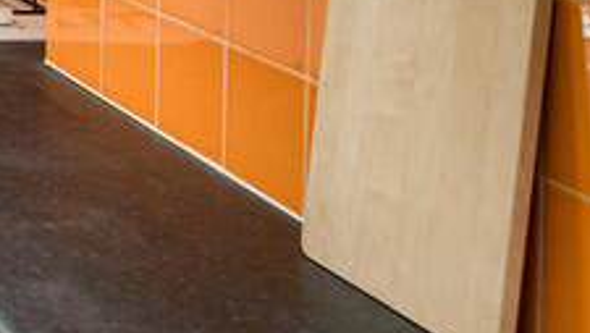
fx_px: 1268
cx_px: -509
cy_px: -64
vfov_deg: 14.5
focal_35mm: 81
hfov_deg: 19.0
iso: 250
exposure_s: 1/25
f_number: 8
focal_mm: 17
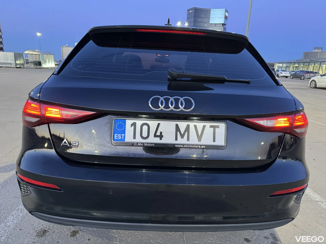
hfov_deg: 71.6
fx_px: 226
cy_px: 122
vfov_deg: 56.8
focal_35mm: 24
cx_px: 163
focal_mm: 6.76
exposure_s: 1/50
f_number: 1.78
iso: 640
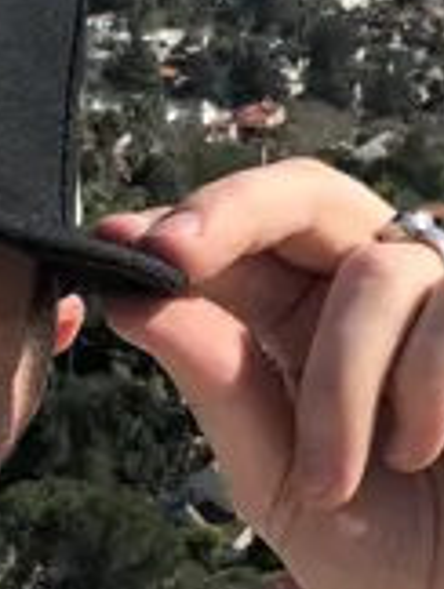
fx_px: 2422
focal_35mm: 142
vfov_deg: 13.9
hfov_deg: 10.5
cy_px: 298
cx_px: 169
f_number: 2.2
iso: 20
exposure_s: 1/637
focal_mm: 2.87
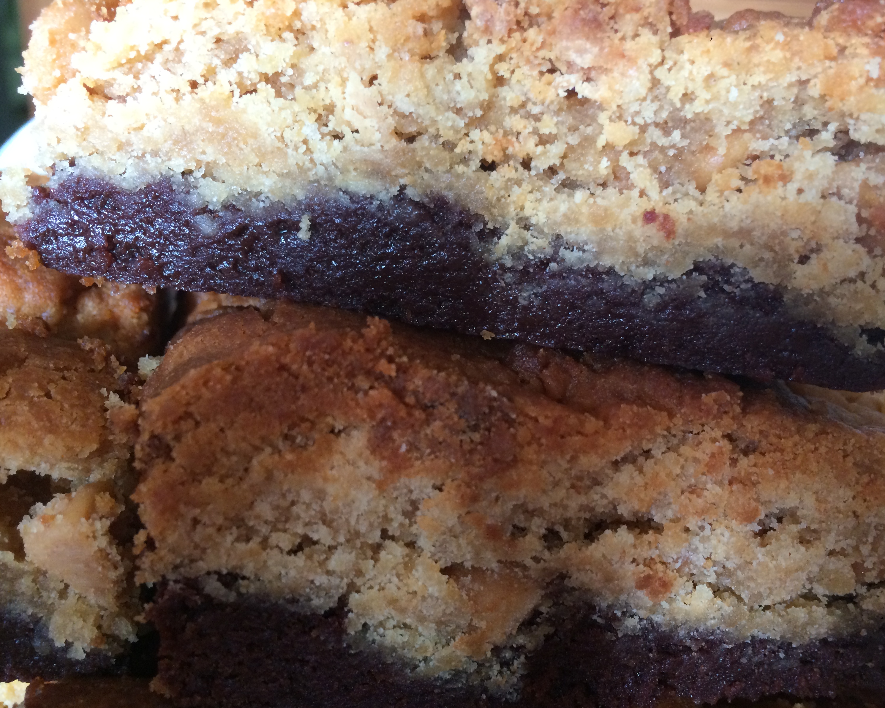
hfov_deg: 57.1
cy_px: 357
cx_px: 474
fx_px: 812
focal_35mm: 31
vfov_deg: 47.1
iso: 160
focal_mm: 4.15
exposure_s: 1/33
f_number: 2.2
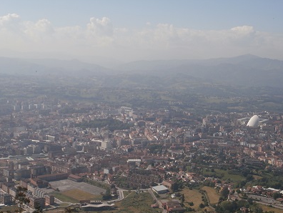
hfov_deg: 32.7
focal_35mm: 59
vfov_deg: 24.9
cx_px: 145
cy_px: 108
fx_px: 483
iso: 100
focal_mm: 10.11
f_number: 4.5
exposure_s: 1/1000
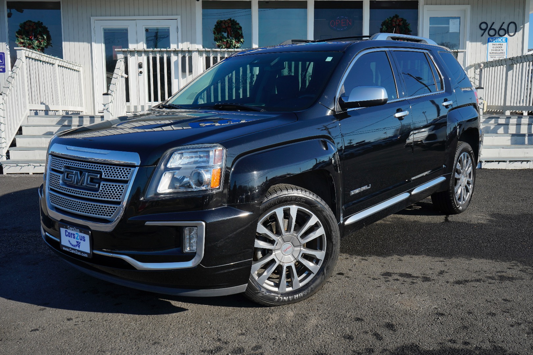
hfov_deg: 53.1
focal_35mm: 36
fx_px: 533
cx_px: 266
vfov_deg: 36.9
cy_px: 178
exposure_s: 1/100
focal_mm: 36
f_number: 14
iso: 100
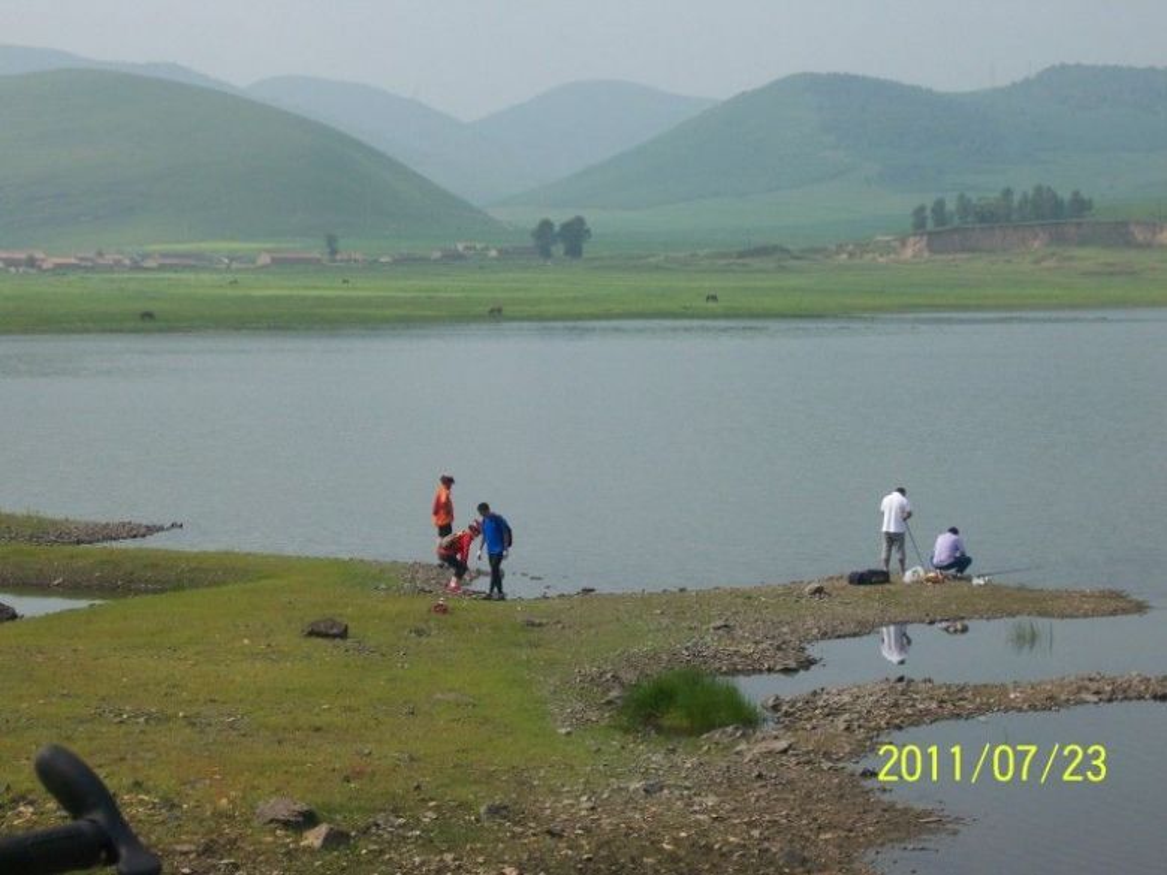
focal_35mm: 87
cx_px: 584
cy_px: 438
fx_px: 2933
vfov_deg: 17.0
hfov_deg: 22.5
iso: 80
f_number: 4.3
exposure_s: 1/640
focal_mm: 14.5
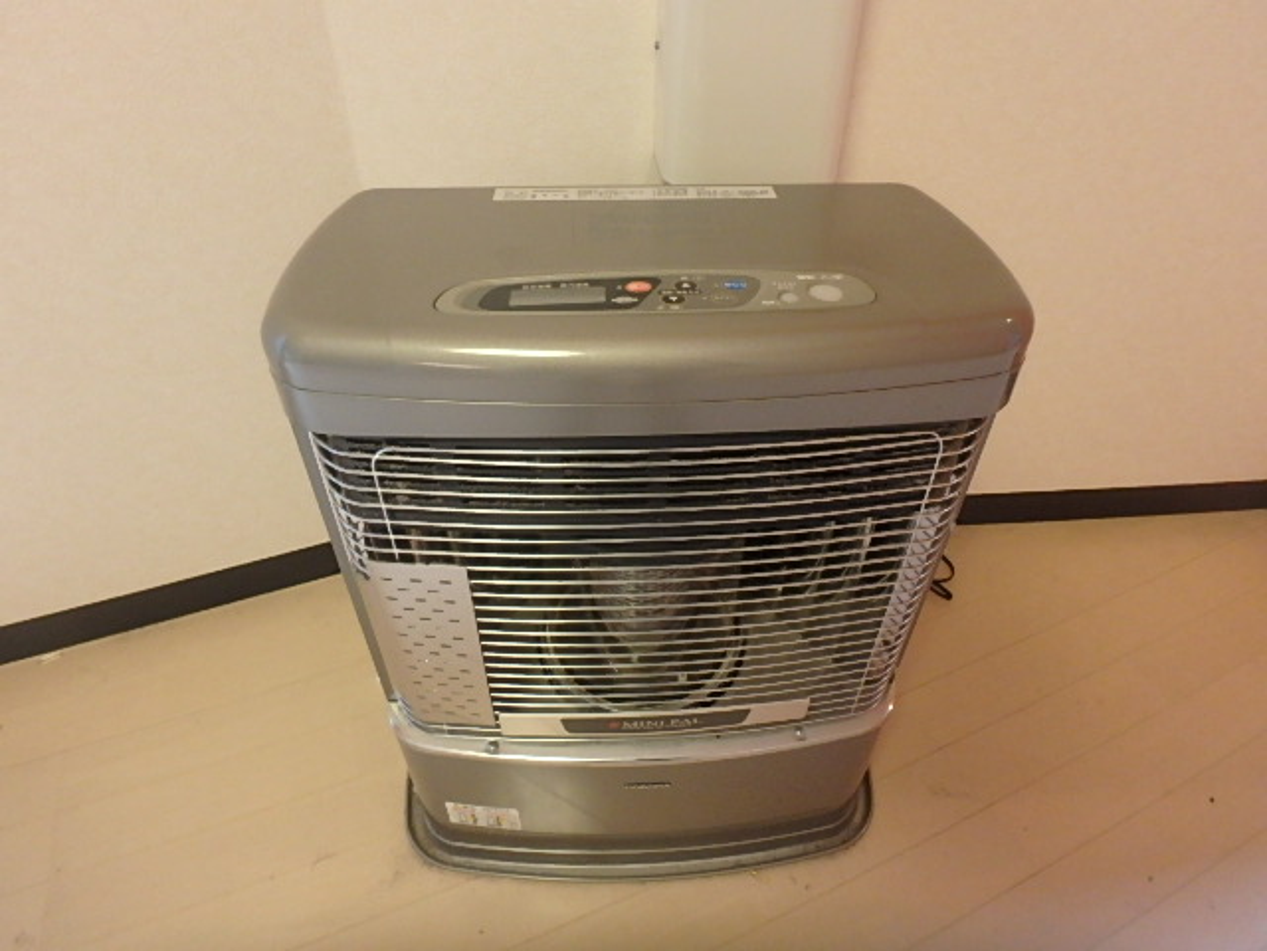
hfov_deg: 79.0
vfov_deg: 63.4
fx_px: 769
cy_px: 476
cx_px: 634
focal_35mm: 21
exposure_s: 1/30
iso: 500
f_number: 3.5
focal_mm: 3.7
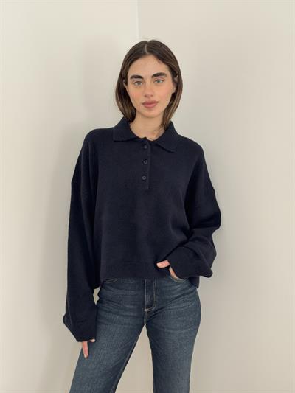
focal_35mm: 48
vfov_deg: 39.6
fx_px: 545
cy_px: 196
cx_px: 148
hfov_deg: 30.3
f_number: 1.78
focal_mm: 6.76
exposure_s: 1/76
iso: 100
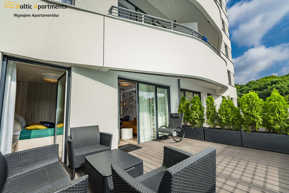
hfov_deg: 104.2
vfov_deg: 81.2
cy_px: 96
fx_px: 112
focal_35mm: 14
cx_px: 144
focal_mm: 14
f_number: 9
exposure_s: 1/160
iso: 100
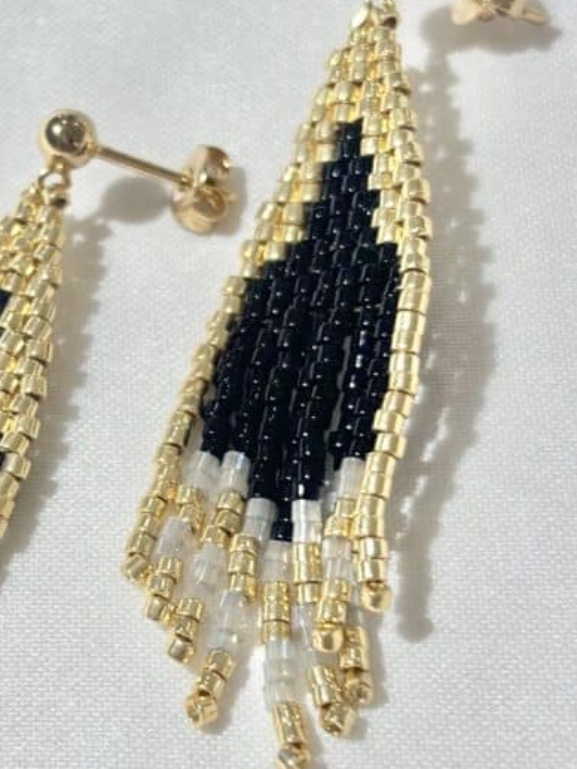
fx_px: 2288
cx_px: 62
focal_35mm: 103
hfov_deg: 14.2
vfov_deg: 19.1
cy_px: 442
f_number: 1.6
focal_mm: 5.96
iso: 32
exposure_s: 1/167
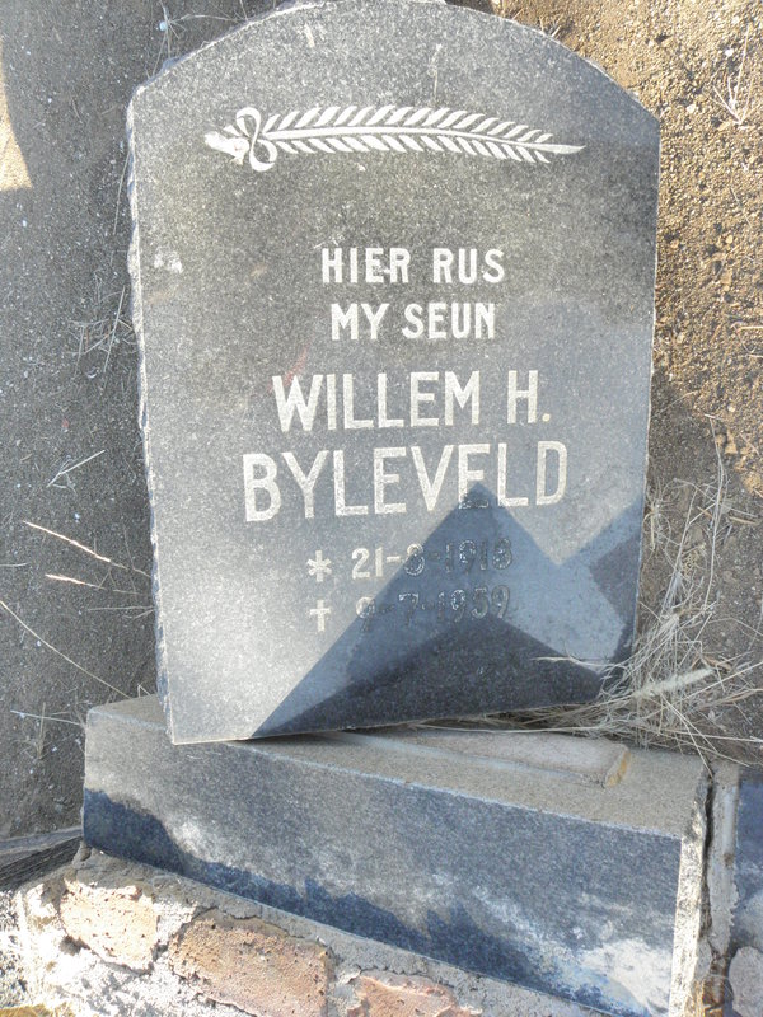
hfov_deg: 53.1
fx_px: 764
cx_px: 382
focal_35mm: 26
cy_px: 508
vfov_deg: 67.3
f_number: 6.3
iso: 200
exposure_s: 1/80
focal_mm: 4.6
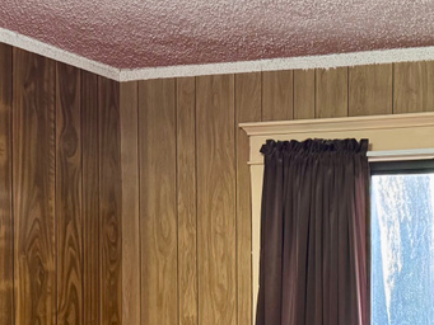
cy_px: 350
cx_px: 433
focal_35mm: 72
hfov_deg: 25.7
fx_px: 903
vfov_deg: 19.6
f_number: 1.78
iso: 800
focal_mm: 6.76
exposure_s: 1/51
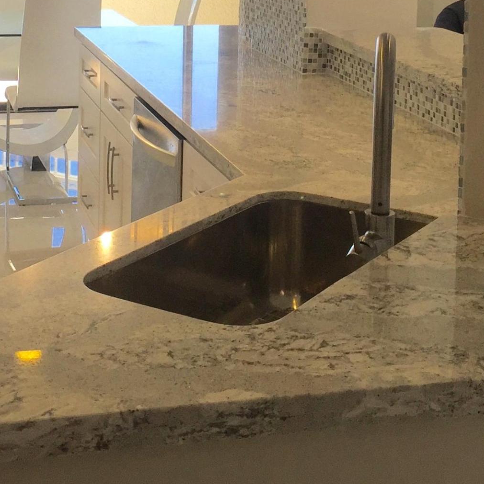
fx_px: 1155
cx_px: 191
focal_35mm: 73
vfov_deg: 22.7
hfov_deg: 23.6
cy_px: -11
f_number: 2.2
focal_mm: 4.15
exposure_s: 1/273
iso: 32
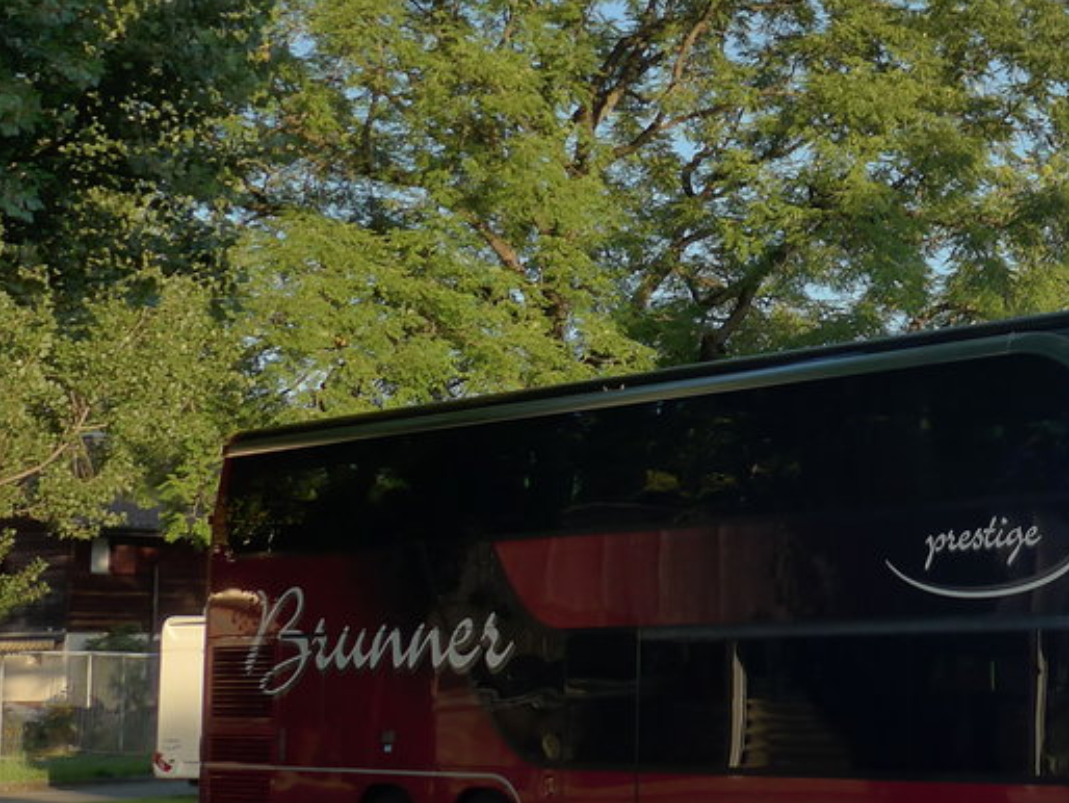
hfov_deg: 21.9
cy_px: 333
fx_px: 2595
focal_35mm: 84
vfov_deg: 17.6
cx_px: 1206
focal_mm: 7.5
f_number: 3.2
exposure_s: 1/800
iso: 160
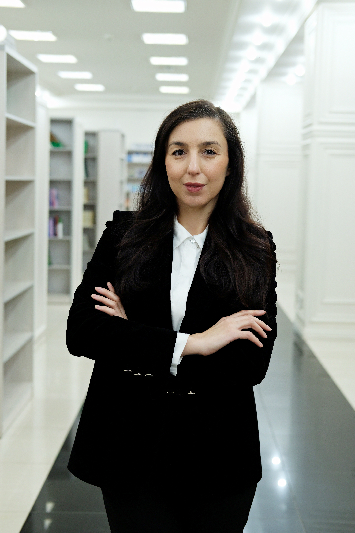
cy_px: 266
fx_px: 784
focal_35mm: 53
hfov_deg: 25.5
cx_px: 178
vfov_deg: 37.5
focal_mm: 35
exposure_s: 1/100
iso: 640
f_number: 2.8
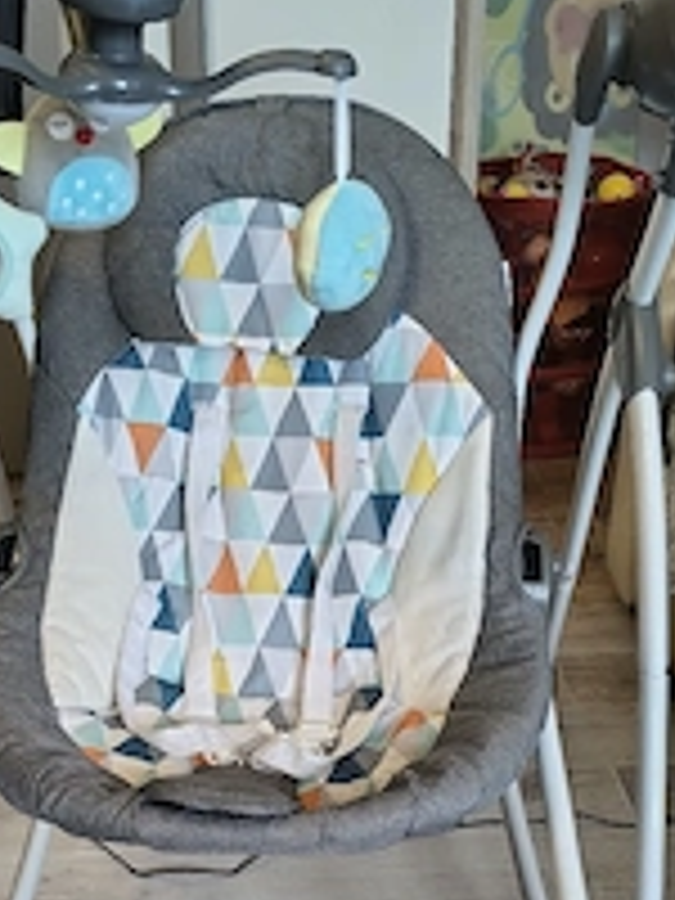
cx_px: 248
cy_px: 657
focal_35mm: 52
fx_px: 1352
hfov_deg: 27.9
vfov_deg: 36.1
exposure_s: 1/33.3
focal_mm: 4.81
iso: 1487
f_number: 1.8
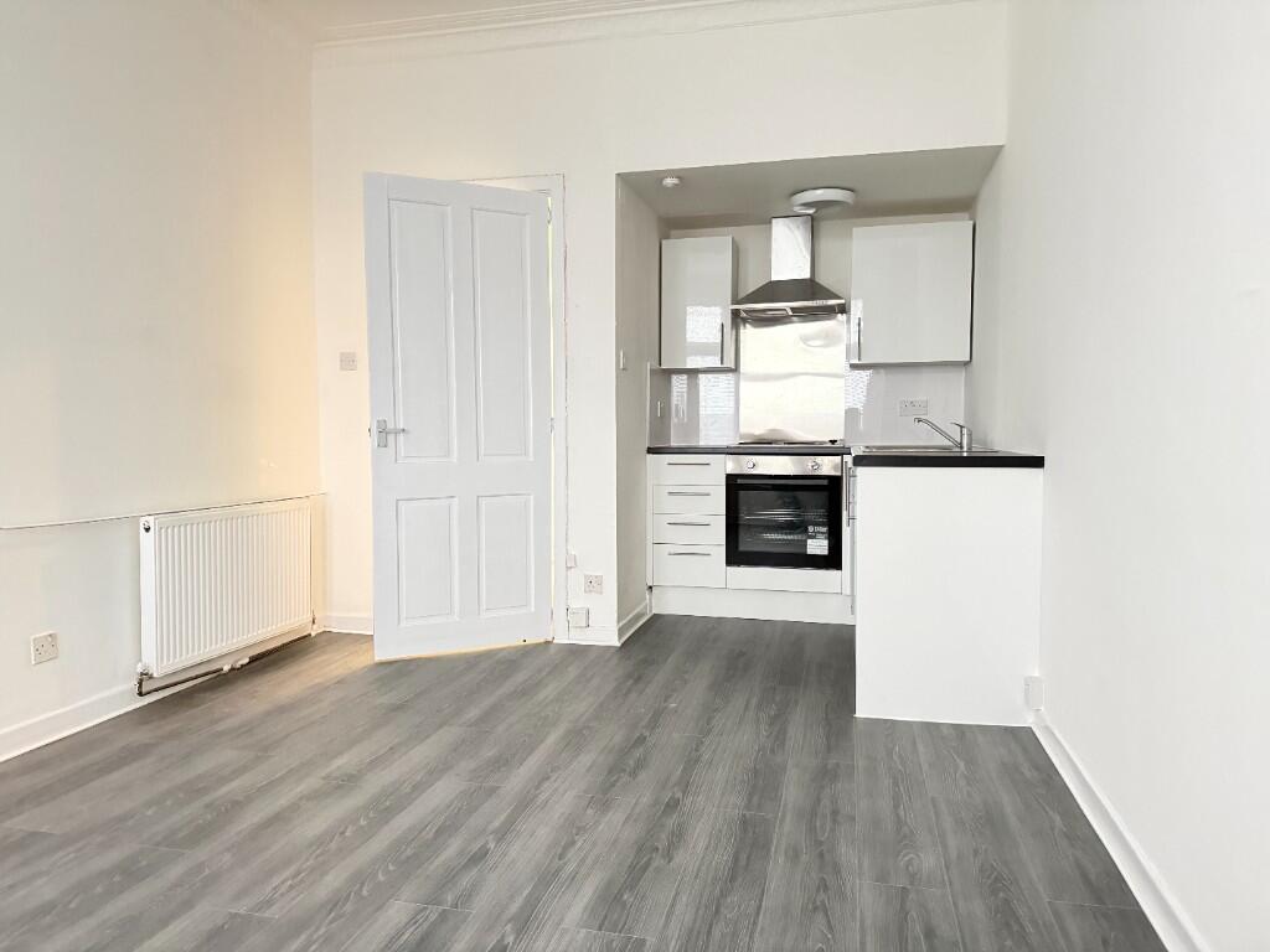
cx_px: 635
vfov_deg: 56.8
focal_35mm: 24
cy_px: 476
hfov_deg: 71.6
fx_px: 881
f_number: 1.78
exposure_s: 1/20
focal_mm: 6.76
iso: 1600
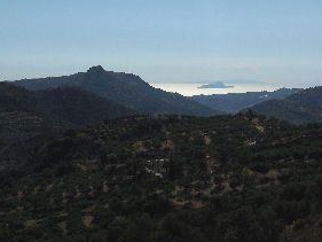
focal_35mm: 96
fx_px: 893
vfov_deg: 15.4
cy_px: 114
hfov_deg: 20.3
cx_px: 221
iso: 125
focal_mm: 9.8
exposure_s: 1/800
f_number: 8.4
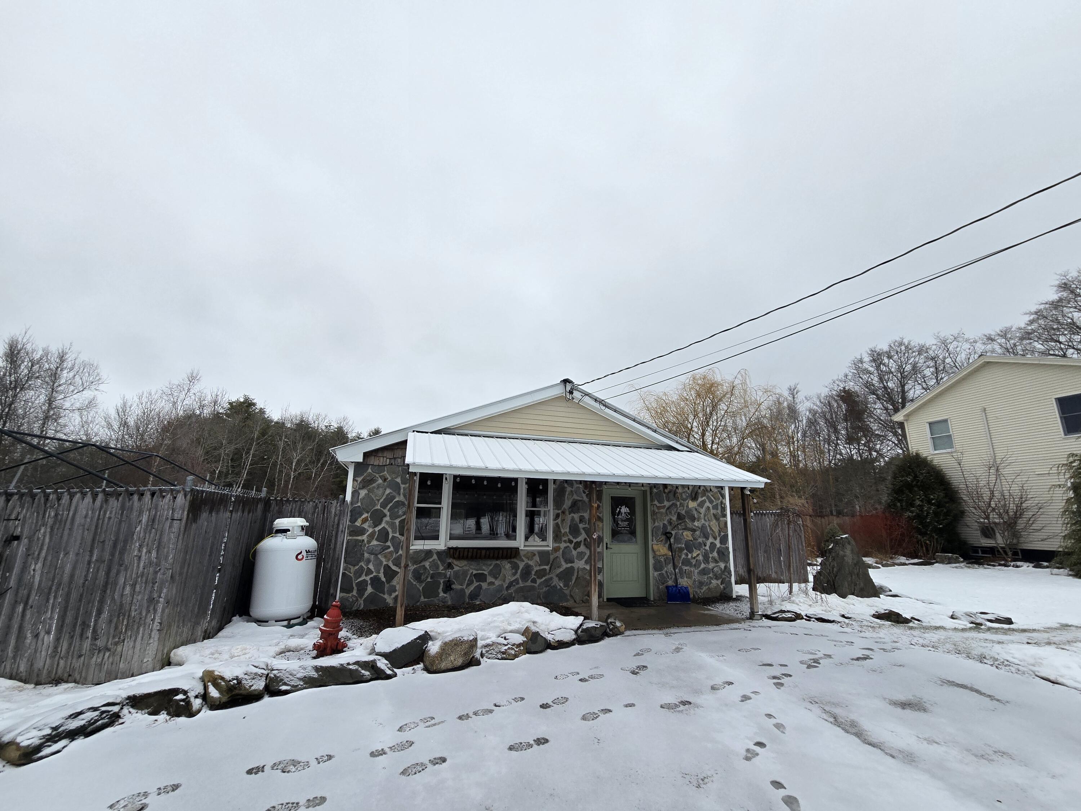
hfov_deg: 106.2
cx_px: 540
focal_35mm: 13
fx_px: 406
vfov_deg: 89.9
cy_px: 406
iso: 50
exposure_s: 1/942
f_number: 2.2
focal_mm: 2.2
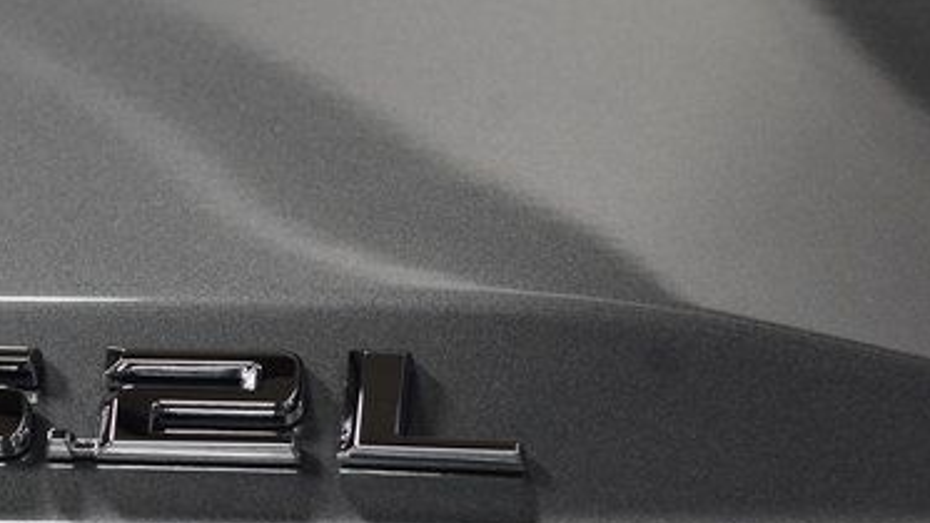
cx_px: 157
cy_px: 412
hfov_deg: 11.3
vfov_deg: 6.4
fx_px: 4662
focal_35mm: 189
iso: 1600
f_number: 7.1
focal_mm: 70
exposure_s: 1/125
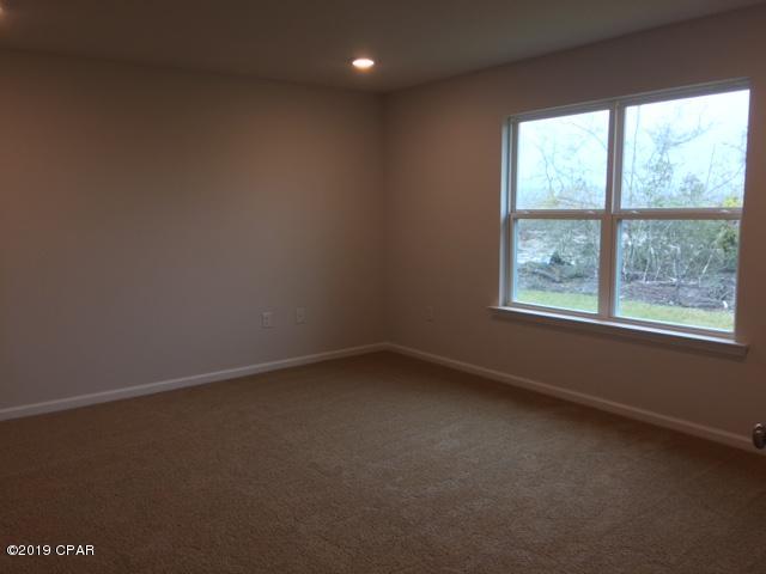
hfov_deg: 61.7
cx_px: 383
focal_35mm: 29
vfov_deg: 48.2
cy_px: 287
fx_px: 642
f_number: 2.2
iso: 40
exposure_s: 1/40
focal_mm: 4.15
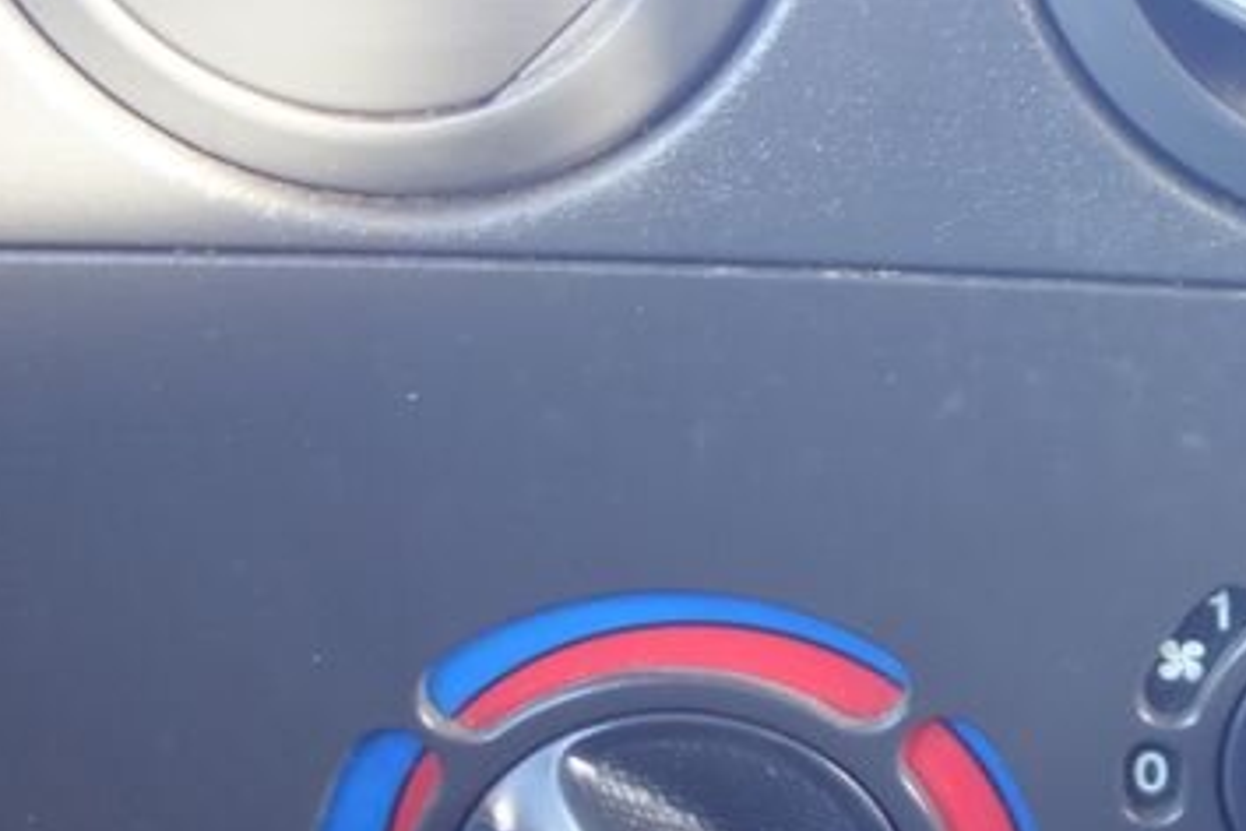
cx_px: 1436
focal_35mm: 81
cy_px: 298
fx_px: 2803
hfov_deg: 23.2
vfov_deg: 16.8
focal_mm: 10.4
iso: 200
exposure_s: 1/30
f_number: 1.8
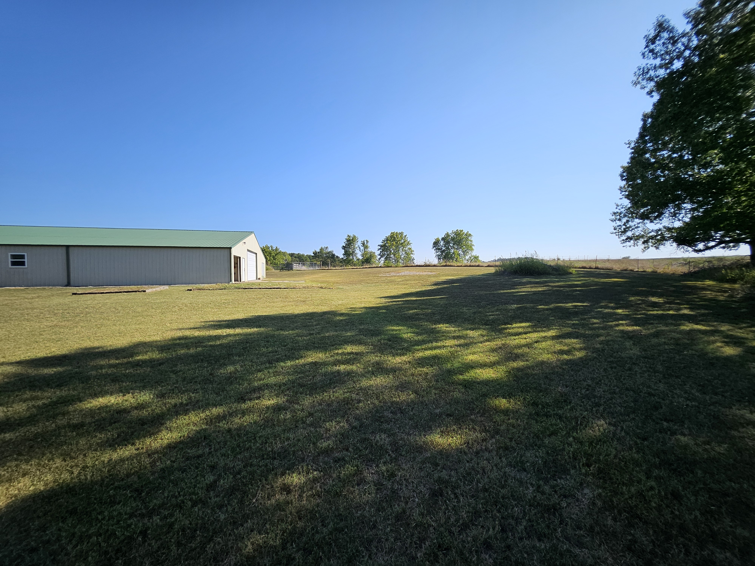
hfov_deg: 106.2
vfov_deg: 89.9
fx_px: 284
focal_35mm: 13
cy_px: 283
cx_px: 378
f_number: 2.2
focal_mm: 1.74
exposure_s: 1/1173
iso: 32
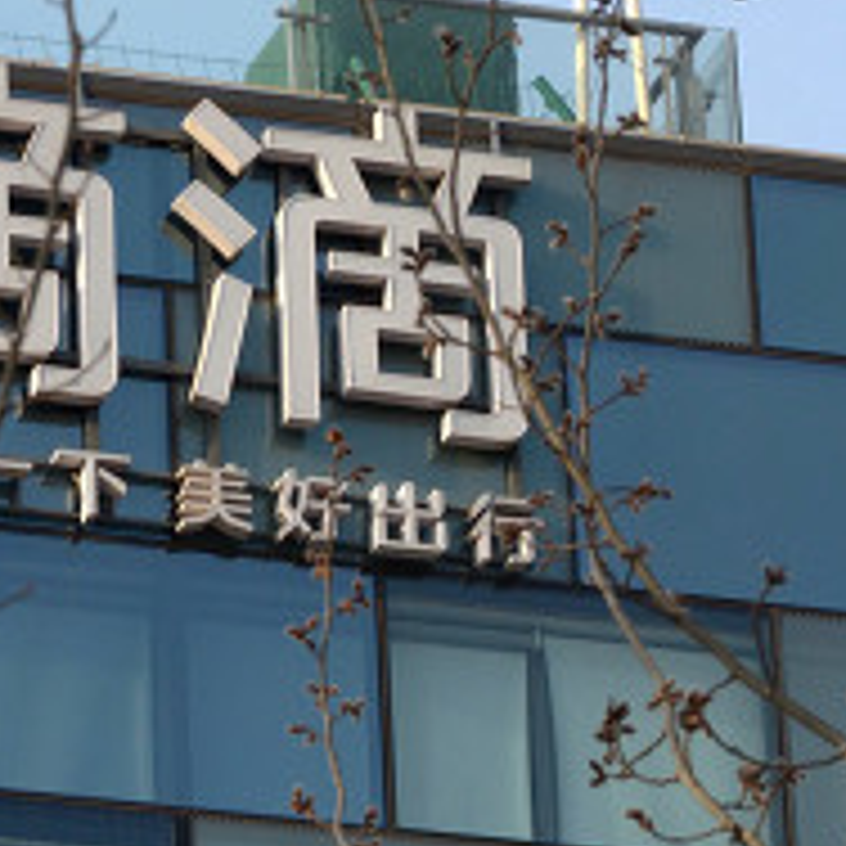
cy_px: 266
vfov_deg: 4.4
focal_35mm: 399
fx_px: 11032
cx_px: 135
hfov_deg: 4.4
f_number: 9
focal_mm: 92
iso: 400
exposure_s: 1/640
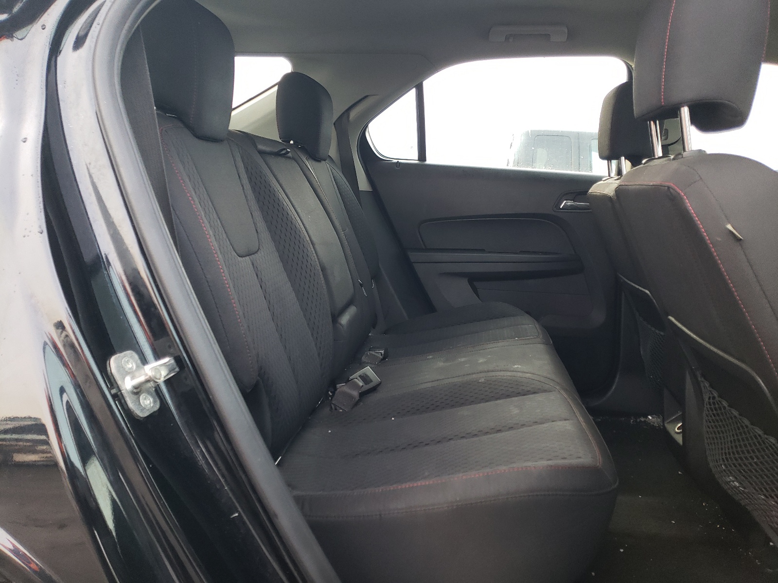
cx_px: 389
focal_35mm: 26
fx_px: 584
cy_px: 292
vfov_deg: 53.1
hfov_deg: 67.3
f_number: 1.5
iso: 101
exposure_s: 1/50
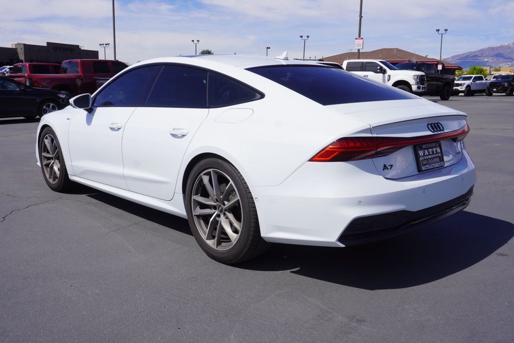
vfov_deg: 38.4
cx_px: 257
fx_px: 493
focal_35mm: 34
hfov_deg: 55.1
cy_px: 172
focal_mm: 23
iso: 100
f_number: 10
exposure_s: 1/250
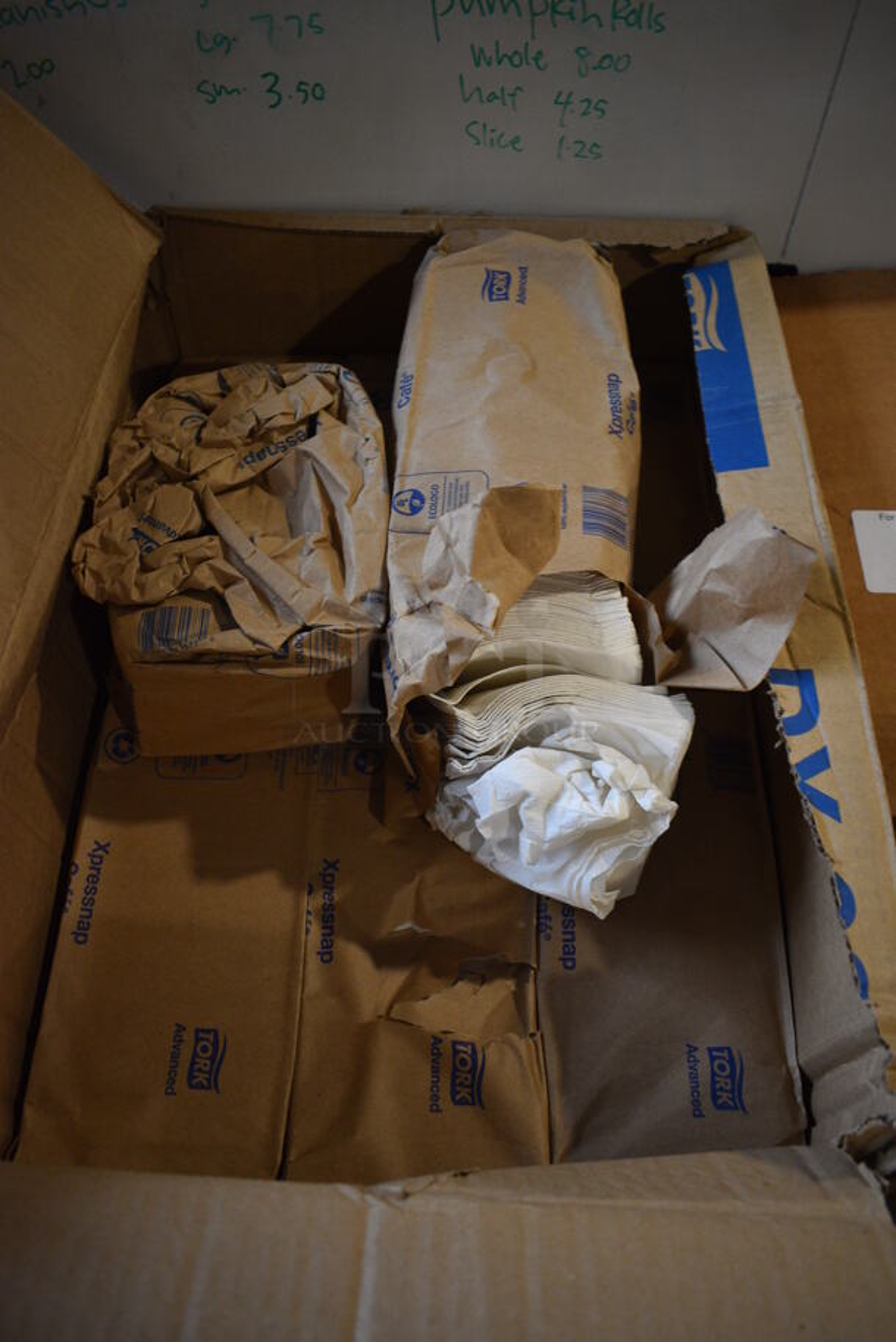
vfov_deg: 67.3
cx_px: 448
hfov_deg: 48.0
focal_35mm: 27
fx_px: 1006
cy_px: 671
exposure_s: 1/200
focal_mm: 18
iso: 800
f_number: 3.5
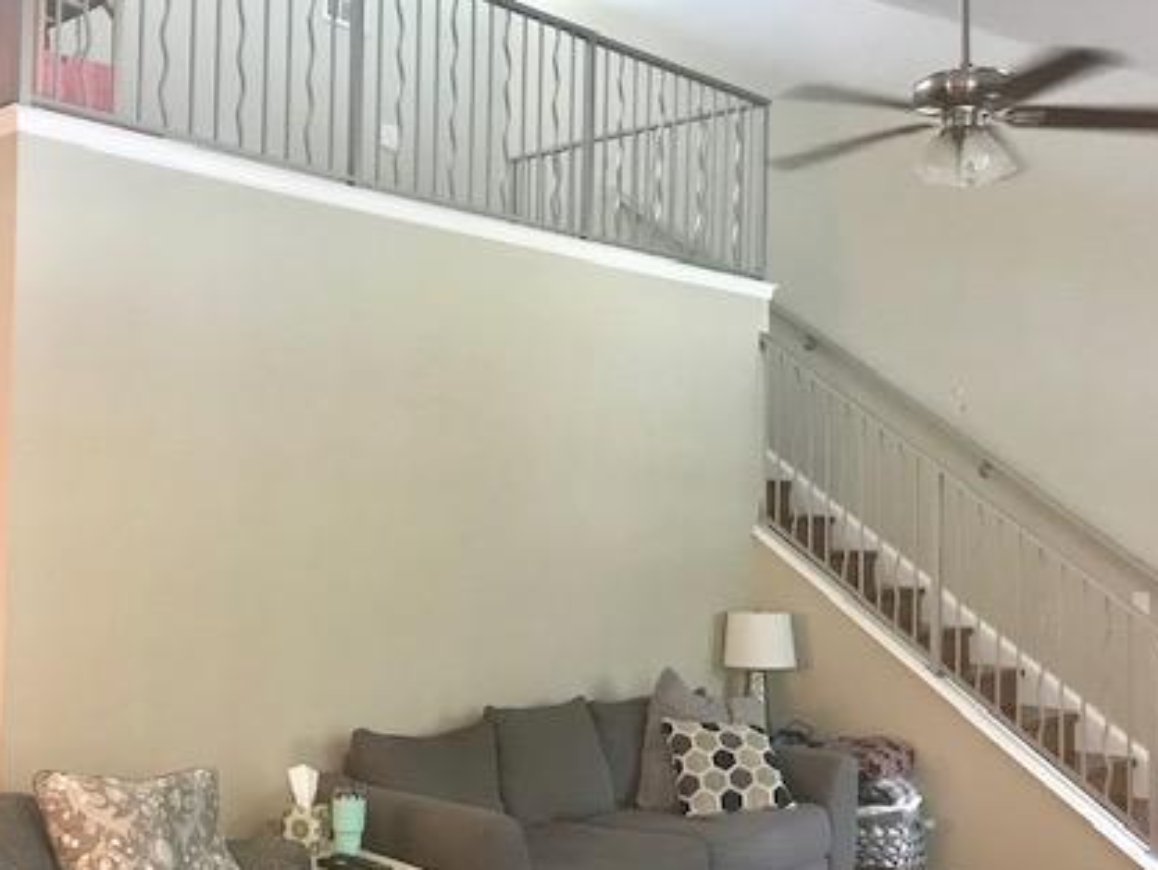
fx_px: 1439
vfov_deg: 33.6
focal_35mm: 43
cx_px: 417
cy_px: 481
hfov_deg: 43.4
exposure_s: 1/15
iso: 50
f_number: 1.8
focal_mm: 3.99
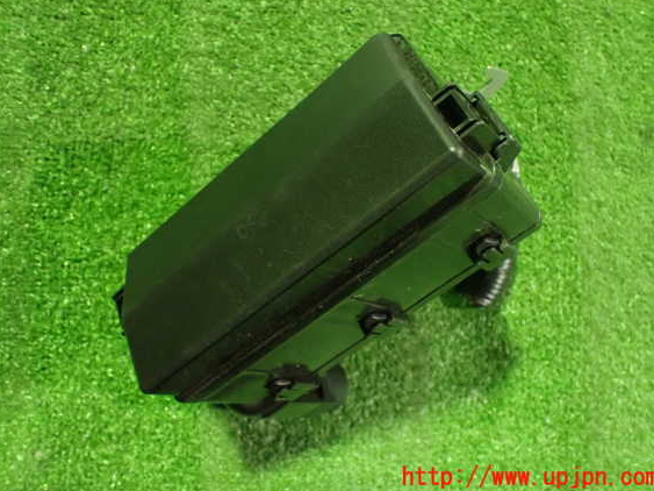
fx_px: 604
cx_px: 316
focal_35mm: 32
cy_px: 230
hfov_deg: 56.8
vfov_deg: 44.1
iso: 1250
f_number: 2.3
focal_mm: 5.4
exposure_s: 1/30
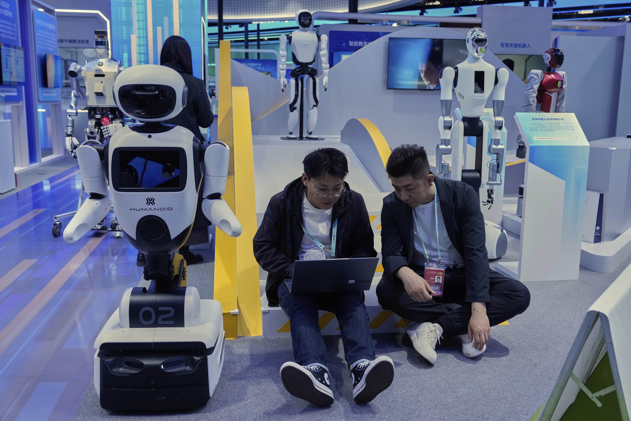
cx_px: 316
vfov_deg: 38.9
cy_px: 210
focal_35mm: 34
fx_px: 596
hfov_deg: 55.8
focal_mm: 34
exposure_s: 1/250
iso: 800
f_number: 4.5
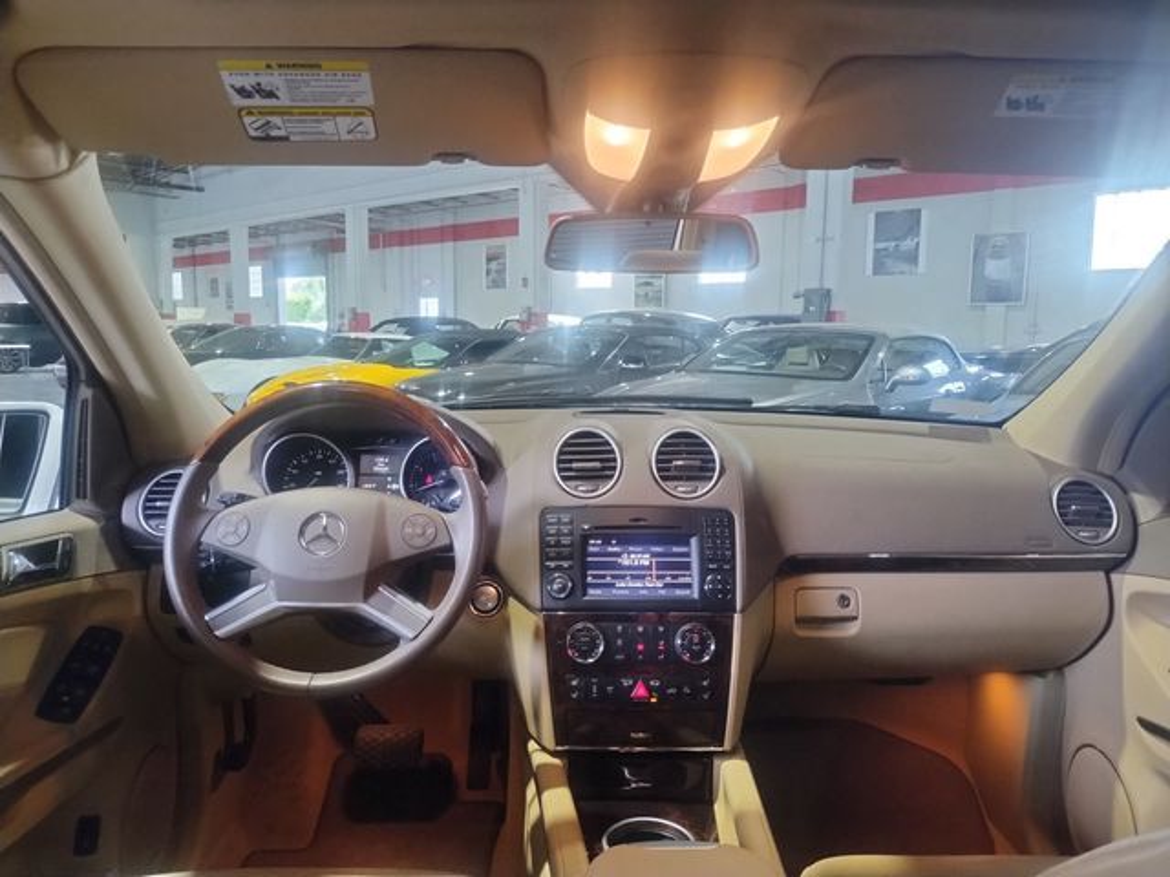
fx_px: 845
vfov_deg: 54.9
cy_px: 438
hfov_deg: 69.4
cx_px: 585
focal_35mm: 25
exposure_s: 1/40
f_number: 1.7
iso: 143
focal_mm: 4.71
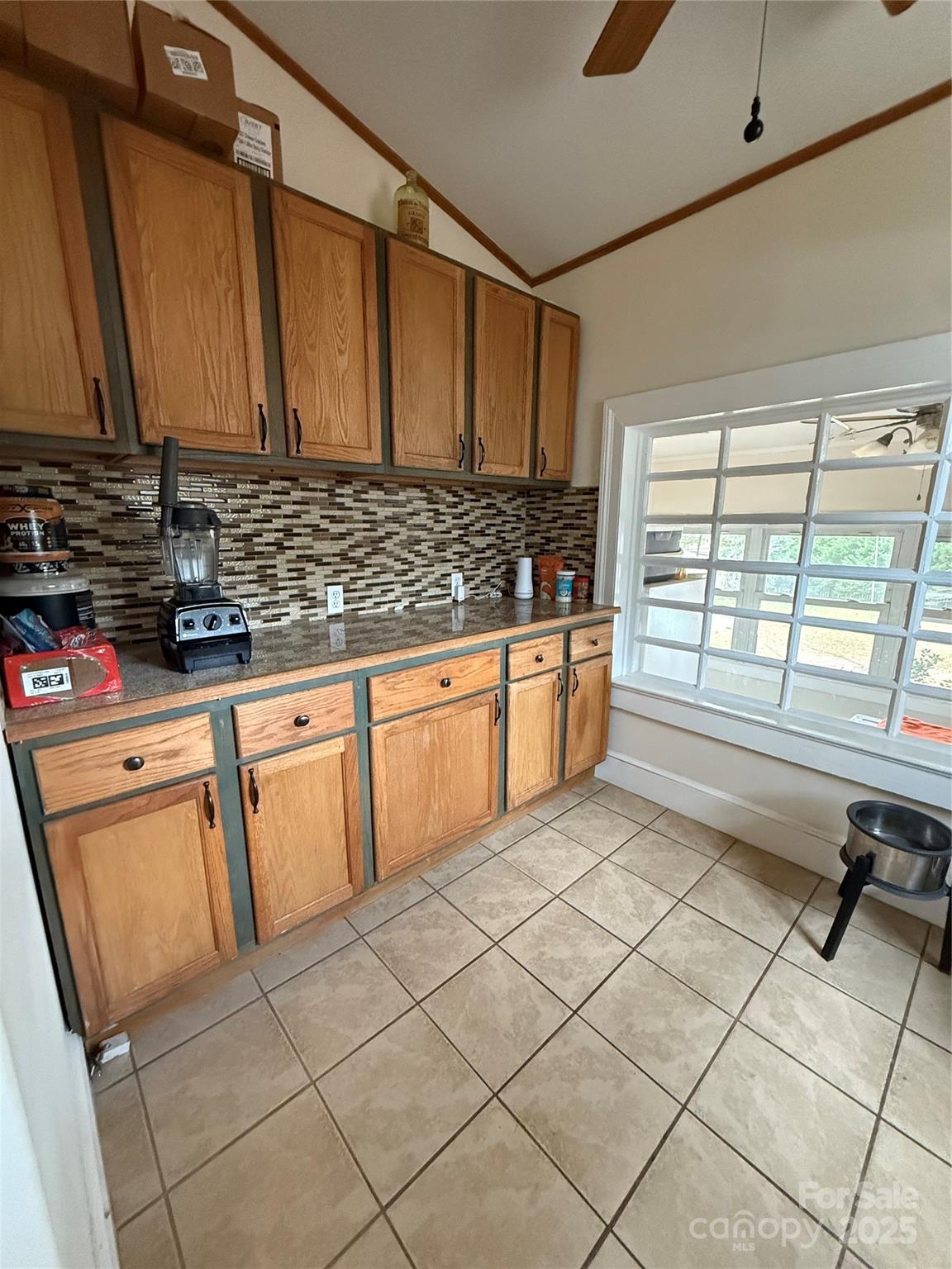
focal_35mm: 14
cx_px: 476
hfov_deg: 85.7
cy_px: 634
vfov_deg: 102.1
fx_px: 513
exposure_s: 1/60
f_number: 2.2
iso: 800
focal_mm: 2.22
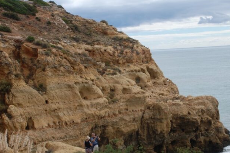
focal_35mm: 94
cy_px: 96
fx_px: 601
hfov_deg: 21.6
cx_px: 150
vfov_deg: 14.5
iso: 100
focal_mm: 38
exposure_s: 1/160
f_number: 6.3
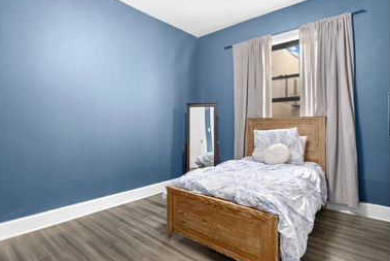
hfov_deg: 85.9
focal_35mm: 19
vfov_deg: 64.5
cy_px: 122
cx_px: 158
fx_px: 206
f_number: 10
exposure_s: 2
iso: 400
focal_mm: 10
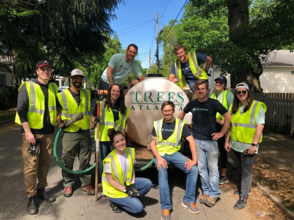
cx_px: 147
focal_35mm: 28
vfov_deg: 49.7
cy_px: 110
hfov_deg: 63.4
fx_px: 238
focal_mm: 3.99
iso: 20
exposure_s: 1/852
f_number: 1.8
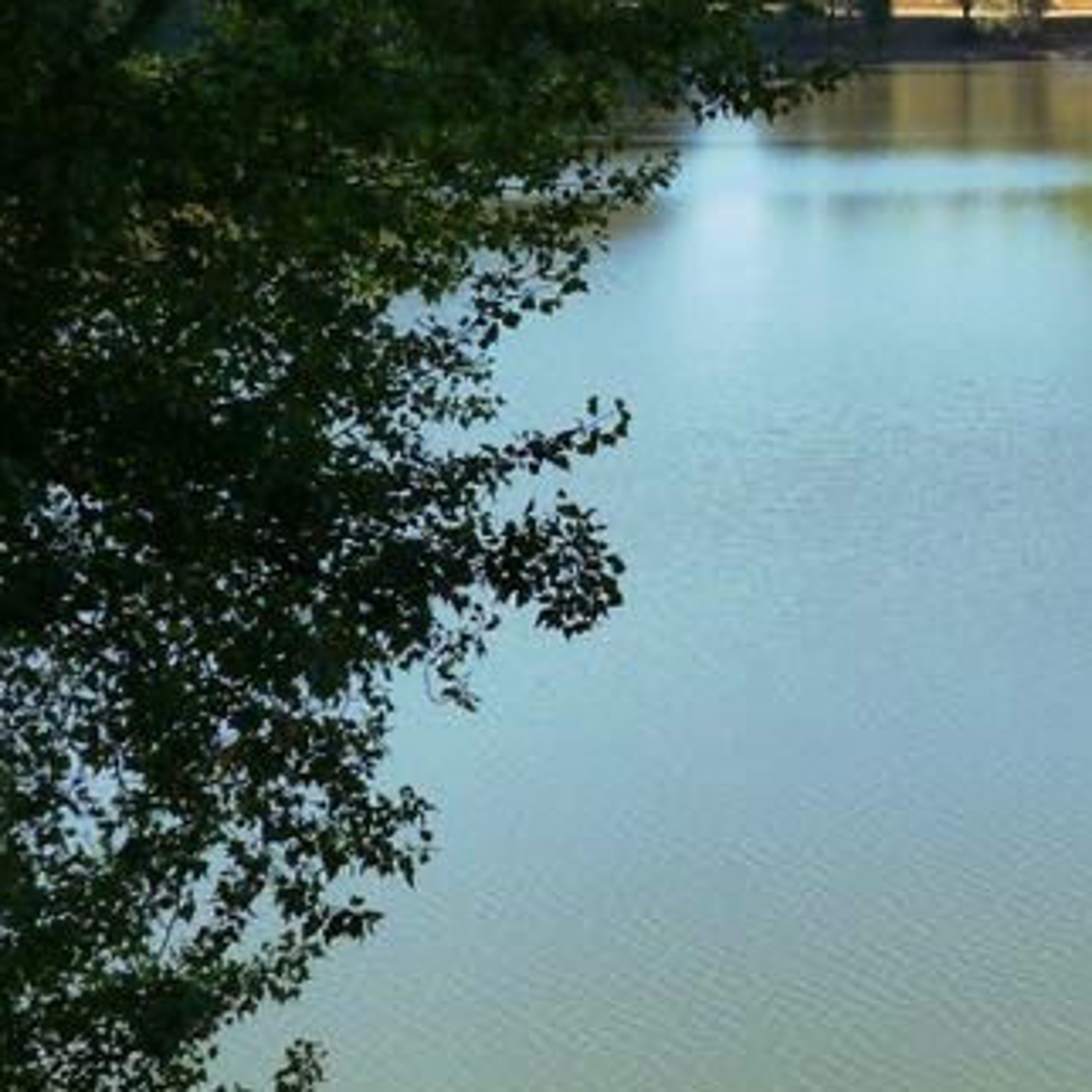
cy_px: 281
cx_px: 1343
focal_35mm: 112
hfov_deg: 15.0
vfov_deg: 15.5
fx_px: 3997
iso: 125
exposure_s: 1/250
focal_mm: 9.2
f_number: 5
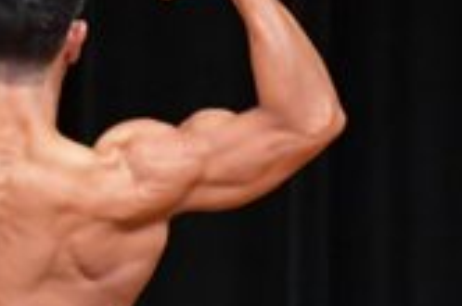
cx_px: -196
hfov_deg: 1.4
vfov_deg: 0.9
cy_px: 242
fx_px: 18854
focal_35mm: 1472
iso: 5000
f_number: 5.6
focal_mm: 210
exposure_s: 1/400
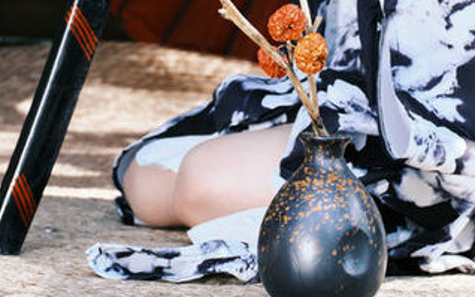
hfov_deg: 9.1
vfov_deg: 5.6
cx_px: 270
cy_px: -282
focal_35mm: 231
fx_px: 2991
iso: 500
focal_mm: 83.1
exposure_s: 1/160
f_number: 5.6
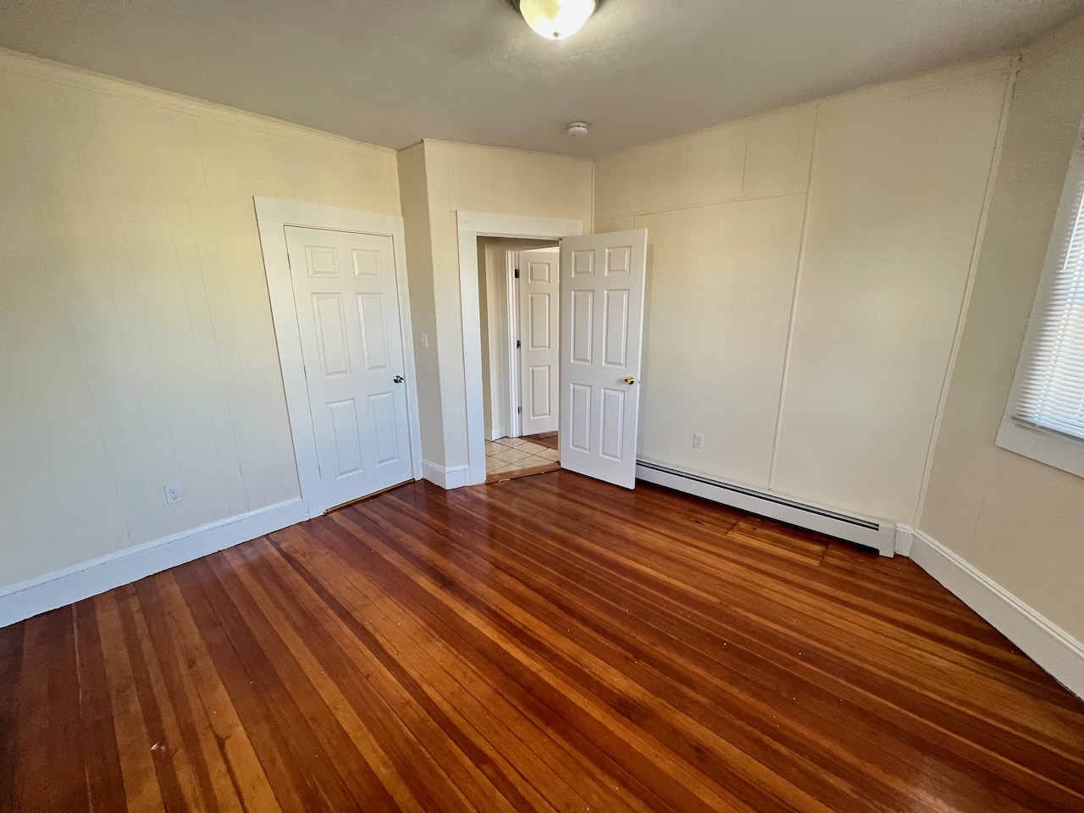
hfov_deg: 106.2
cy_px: 406
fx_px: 407
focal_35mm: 13
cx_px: 542
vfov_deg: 89.9
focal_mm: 1.57
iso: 250
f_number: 1.8
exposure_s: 1/60
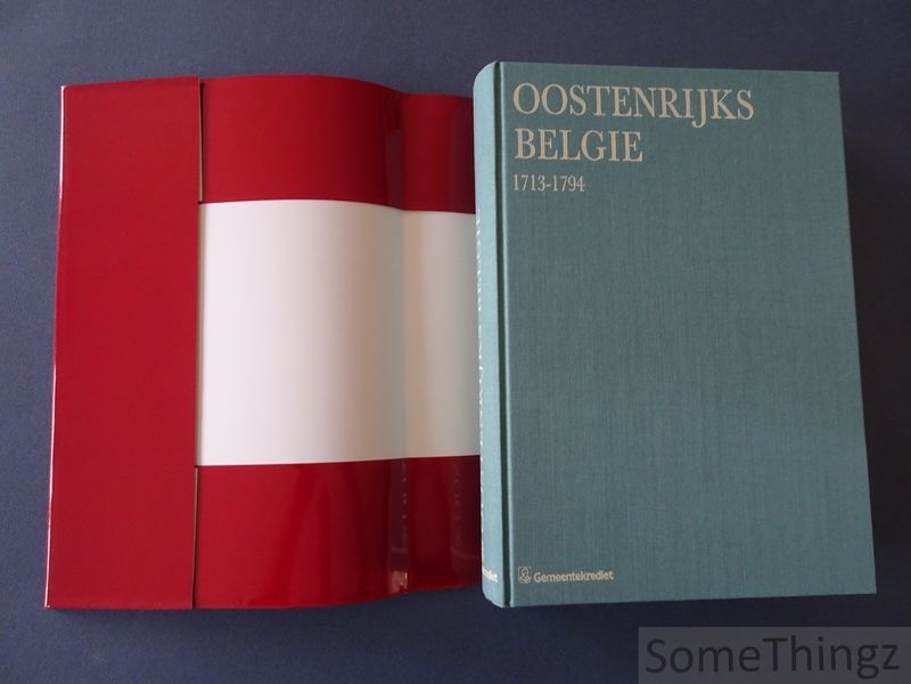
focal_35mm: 24
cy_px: 342
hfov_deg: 71.6
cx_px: 456
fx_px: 632
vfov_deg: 56.8
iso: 400
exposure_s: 1/30
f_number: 3.5
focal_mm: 4.1
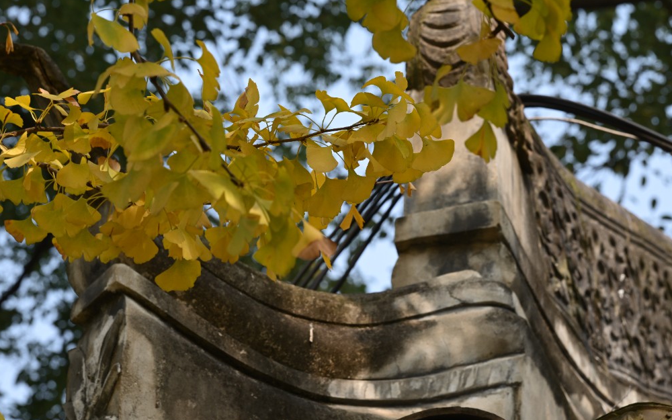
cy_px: 138
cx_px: 323
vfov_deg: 8.0
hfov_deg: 12.8
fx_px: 3004
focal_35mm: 164
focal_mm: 115
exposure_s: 1/125
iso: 100
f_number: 8
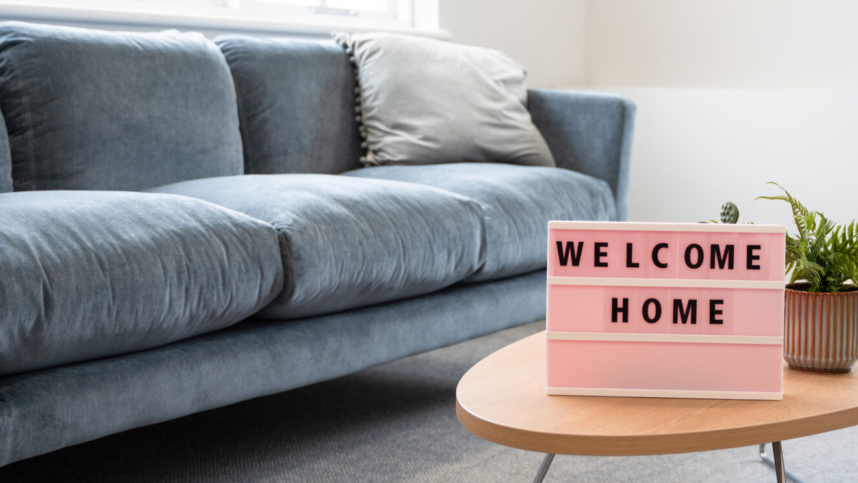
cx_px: 606
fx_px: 1502
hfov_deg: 31.5
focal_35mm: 66
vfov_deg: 18.2
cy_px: 163
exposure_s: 1/60
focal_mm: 32.5
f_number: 2.8
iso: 125
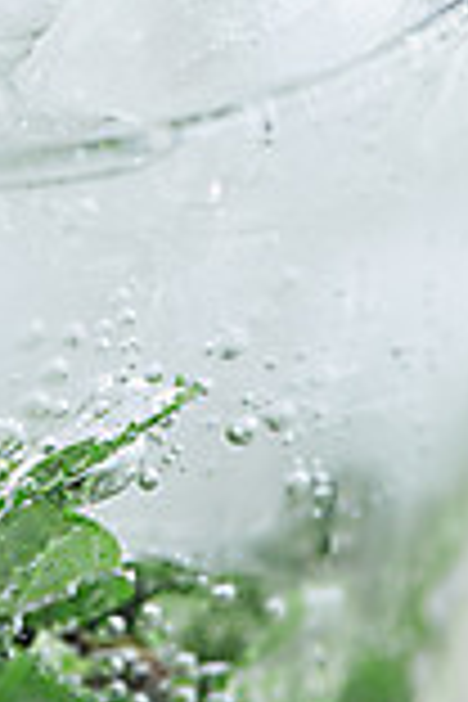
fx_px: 5245
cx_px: 124
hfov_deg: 5.1
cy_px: 122
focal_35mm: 269
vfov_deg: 7.6
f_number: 8
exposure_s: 1/15
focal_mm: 105
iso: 100
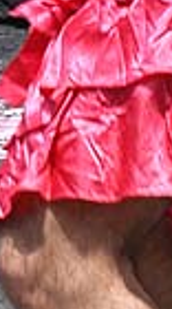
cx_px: 31
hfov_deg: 0.8
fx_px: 11769
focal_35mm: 1441
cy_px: -203
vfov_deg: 1.5
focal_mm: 200
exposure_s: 1/180
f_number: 11
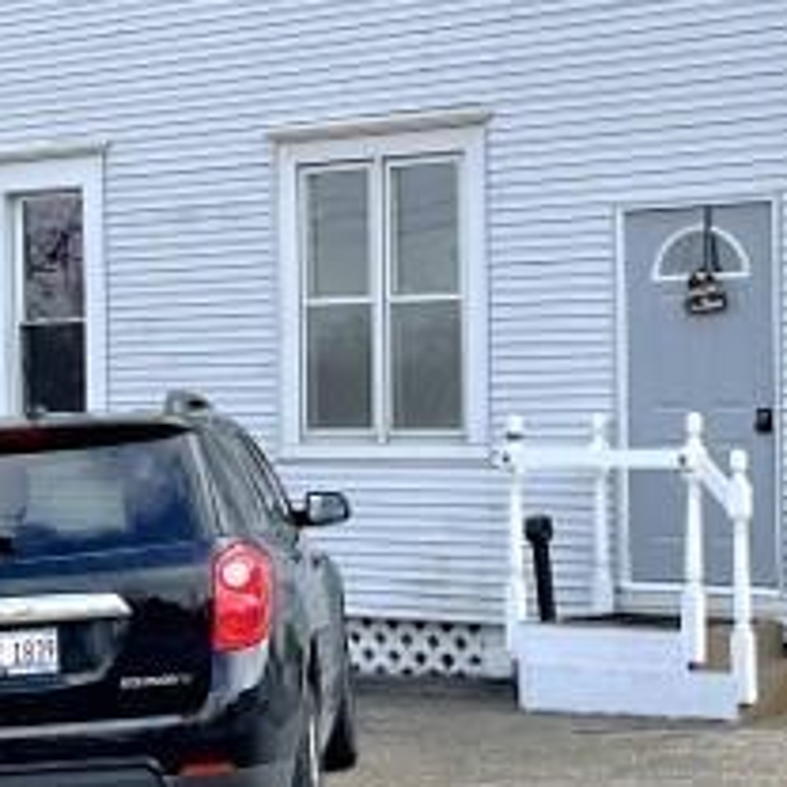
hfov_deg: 16.9
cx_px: 278
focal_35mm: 103
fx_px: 2649
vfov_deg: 16.9
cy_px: 405
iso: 50
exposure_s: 1/4115
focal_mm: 5.7
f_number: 1.5
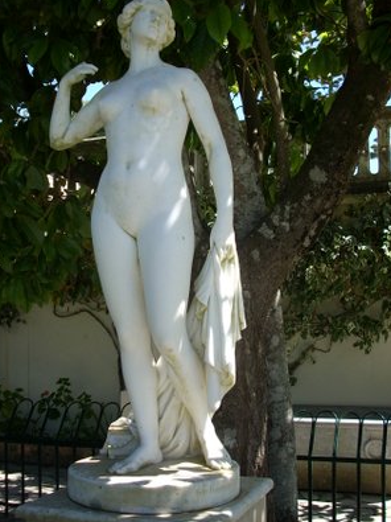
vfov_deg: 42.1
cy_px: 248
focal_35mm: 45
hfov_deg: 32.1
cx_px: 170
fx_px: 678
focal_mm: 6.2
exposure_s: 1/297
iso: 64
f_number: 2.8
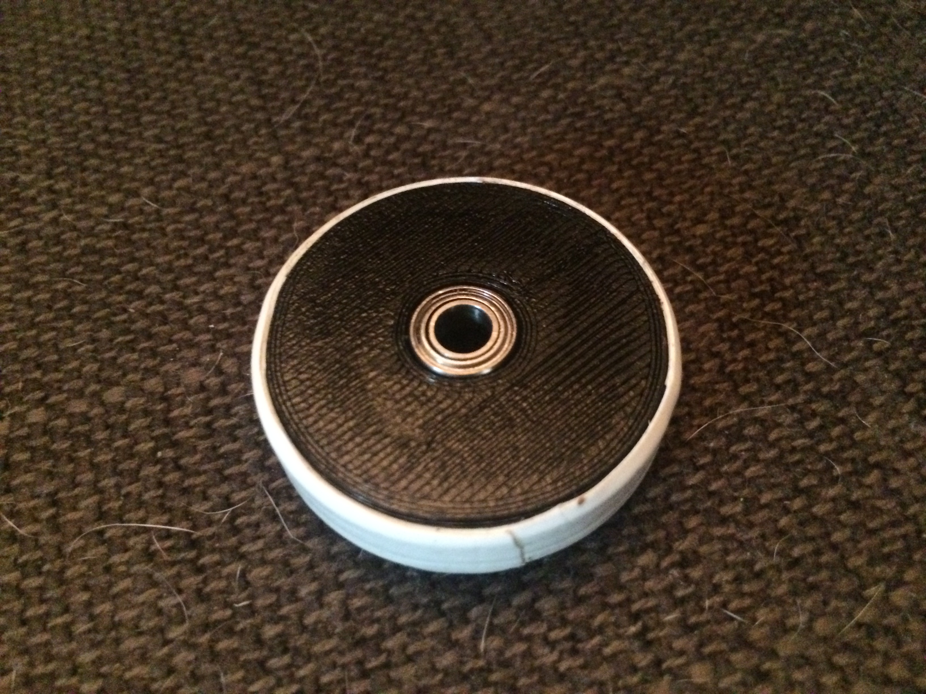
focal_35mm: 29
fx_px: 776
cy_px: 347
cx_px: 463
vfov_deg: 48.2
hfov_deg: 61.7
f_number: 2.2
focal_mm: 4.15
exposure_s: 1/17
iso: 800
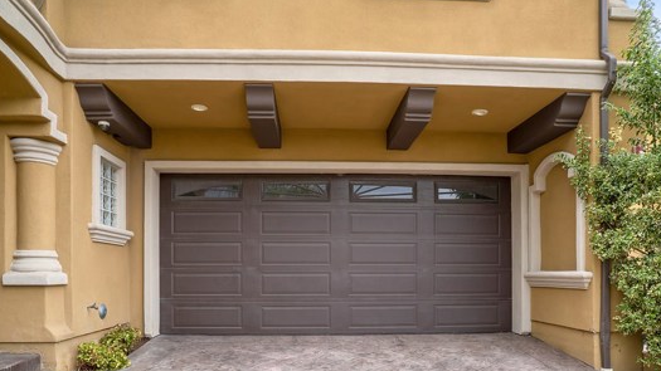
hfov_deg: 78.7
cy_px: 265
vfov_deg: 48.1
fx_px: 403
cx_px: 332
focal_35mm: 23
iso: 125
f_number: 14
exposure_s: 1/100
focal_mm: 18
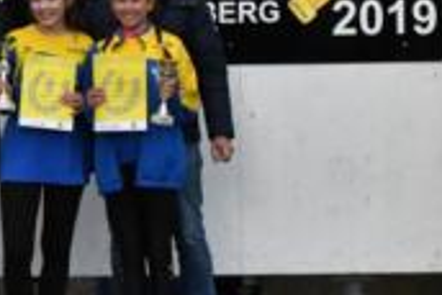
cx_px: 108
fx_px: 1499
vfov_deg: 11.2
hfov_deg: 16.7
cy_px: 94
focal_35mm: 122
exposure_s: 1/1250
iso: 2000
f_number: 14
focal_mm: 28
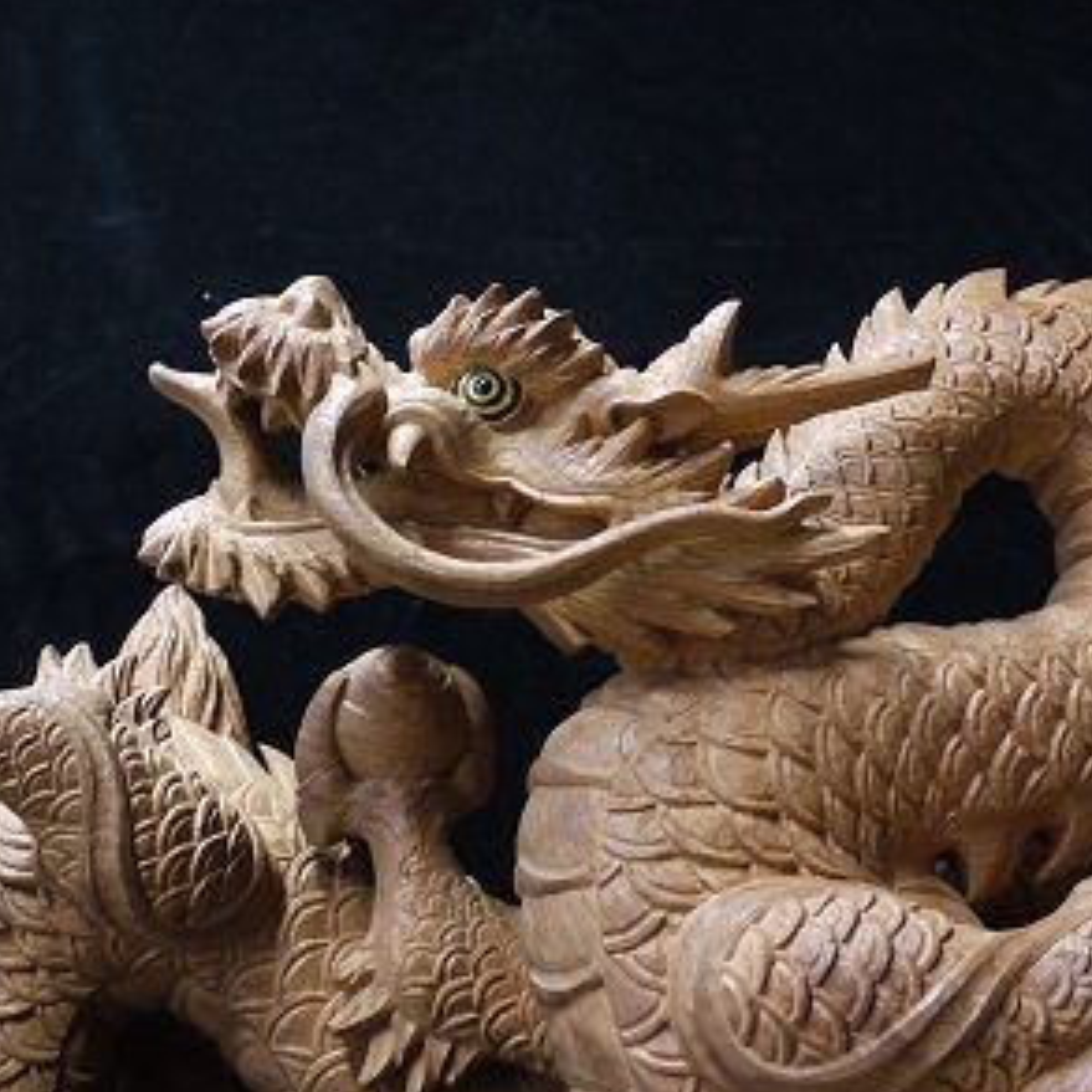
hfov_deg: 41.8
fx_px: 1428
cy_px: 557
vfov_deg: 41.9
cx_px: 576
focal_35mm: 40
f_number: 3.7
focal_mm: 16
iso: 400
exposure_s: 1/10
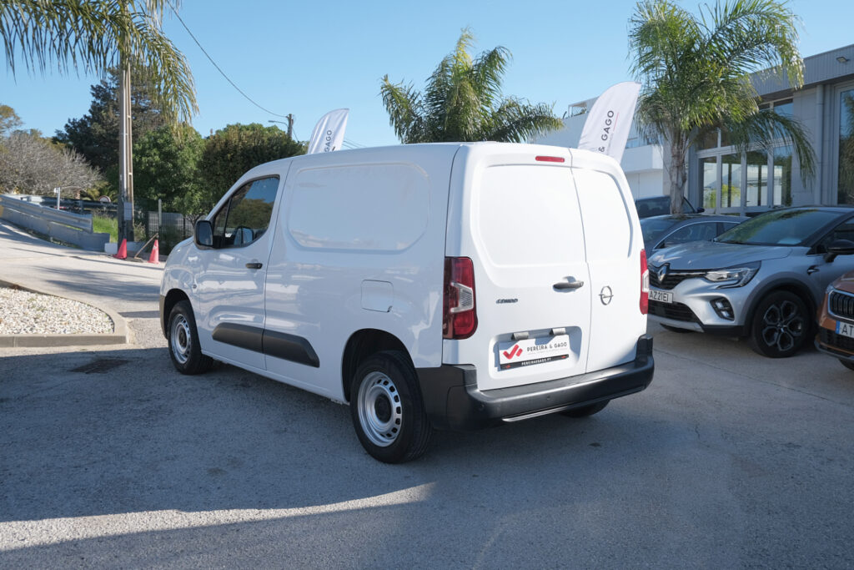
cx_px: 427
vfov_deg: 41.1
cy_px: 285
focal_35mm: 32
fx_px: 759
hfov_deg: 58.7
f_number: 9
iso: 160
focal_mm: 21.5
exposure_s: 1/180
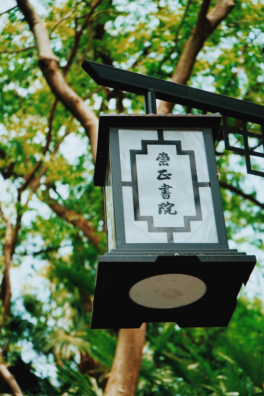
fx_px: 759
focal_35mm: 69
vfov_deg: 29.2
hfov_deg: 19.7
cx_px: 132
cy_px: 198
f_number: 5.6
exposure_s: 1/833
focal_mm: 69
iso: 400
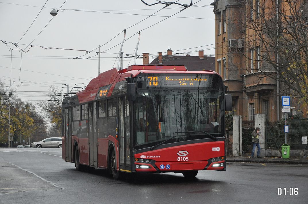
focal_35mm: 93
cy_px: 102
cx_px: 154
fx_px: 795
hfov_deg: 21.9
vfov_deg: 14.7
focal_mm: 62
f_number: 5.3
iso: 1400
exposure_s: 1/500
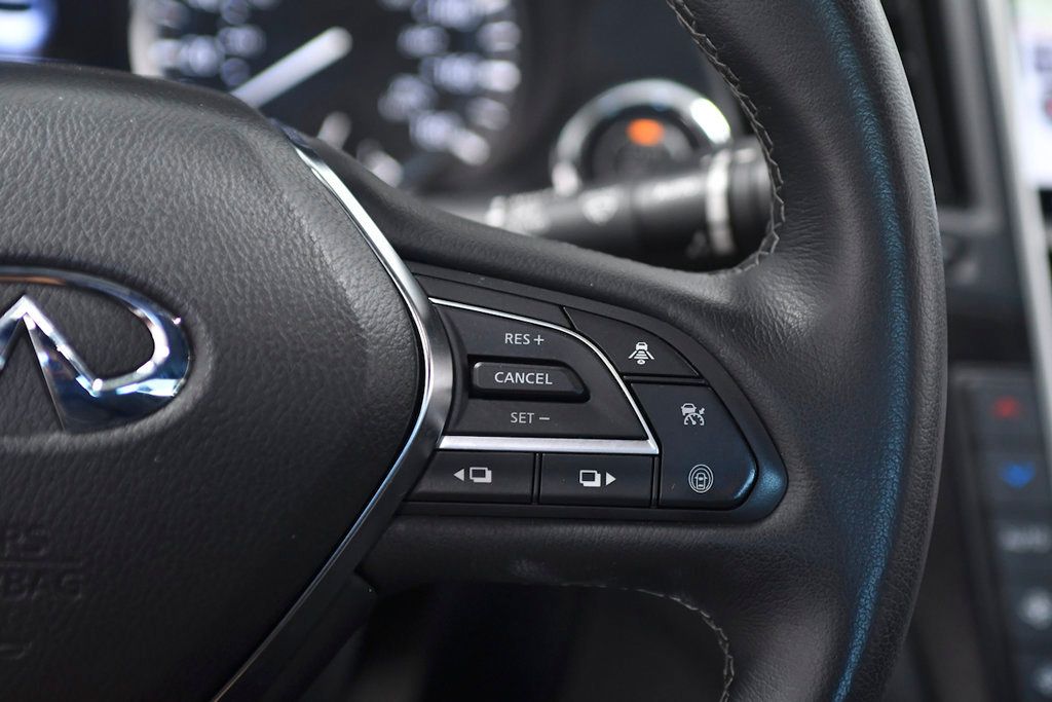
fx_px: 2455
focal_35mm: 84
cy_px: 351
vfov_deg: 16.3
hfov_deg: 24.2
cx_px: 526
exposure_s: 1/200
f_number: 3.5
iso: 1250
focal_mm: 56
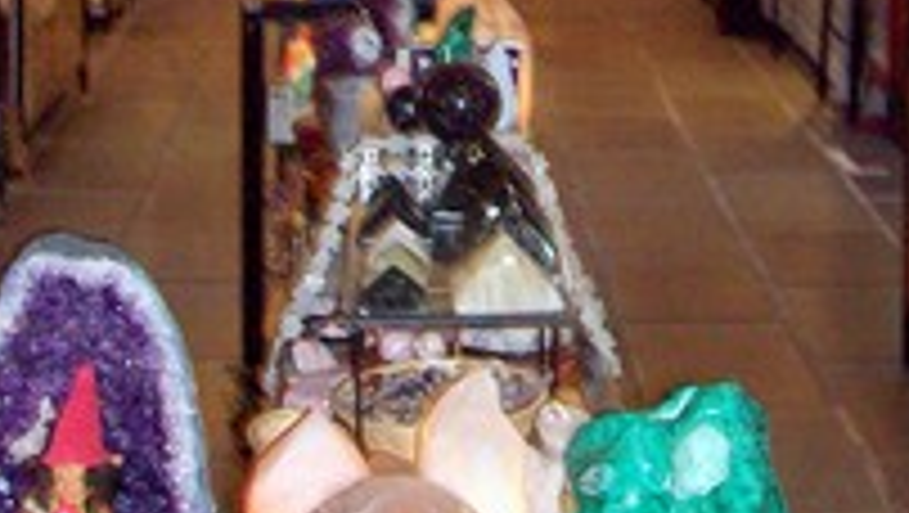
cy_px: -252
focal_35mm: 93
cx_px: 572
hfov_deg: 22.8
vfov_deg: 12.4
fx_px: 2243
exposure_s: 1/64
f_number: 2.7
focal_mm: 6
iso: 140
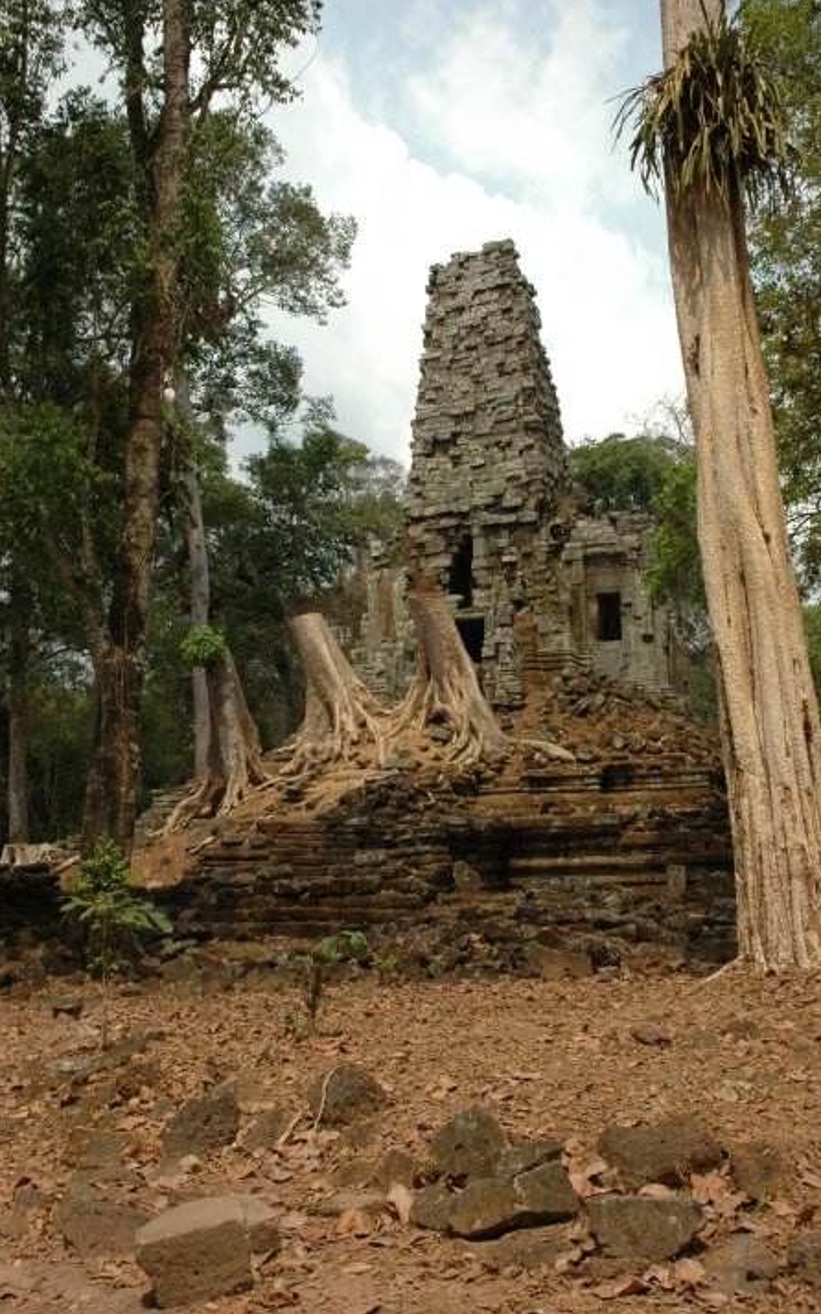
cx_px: 425
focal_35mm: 37
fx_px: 1325
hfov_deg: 34.4
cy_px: 657
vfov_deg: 52.8
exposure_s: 1/320
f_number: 9
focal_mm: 24
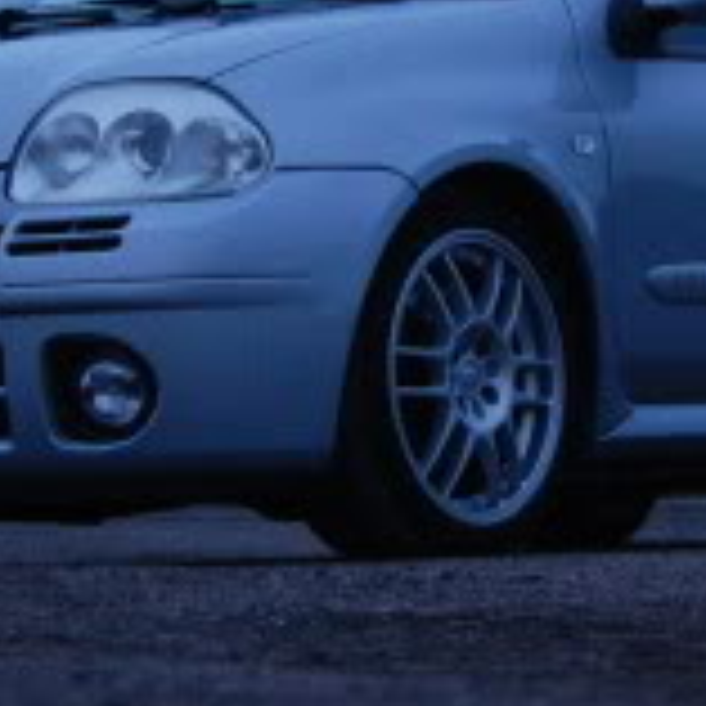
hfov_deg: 9.0
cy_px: 34
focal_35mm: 195
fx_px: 4500
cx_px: 344
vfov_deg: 8.9
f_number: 4.2
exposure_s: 1/8
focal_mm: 30
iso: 1000
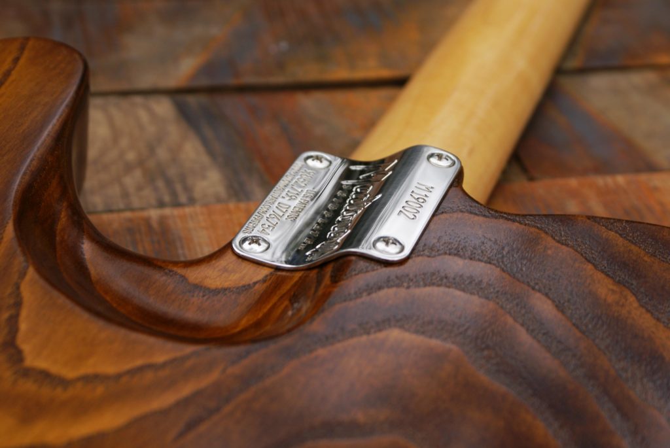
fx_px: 1397
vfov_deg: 18.2
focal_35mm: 75
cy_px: 224
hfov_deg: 27.0
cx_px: 335
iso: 100
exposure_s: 1/80
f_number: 5.6
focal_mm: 50
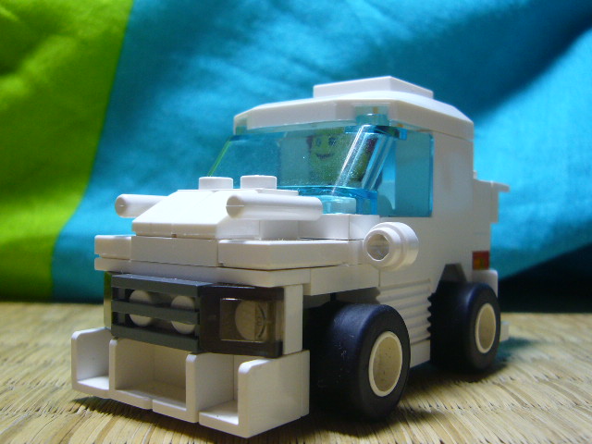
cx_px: 296
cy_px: 222
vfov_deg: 36.0
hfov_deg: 46.8
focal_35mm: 40
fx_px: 684
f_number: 2.8
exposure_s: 1/30
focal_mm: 4.7
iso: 100
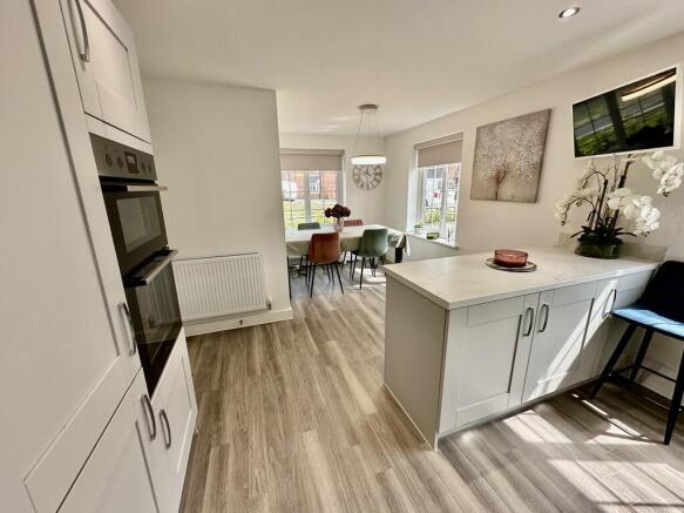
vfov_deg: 85.7
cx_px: 342
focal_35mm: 14
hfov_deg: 102.1
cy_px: 256
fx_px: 277
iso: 64
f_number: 2.2
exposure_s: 1/99
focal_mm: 2.22
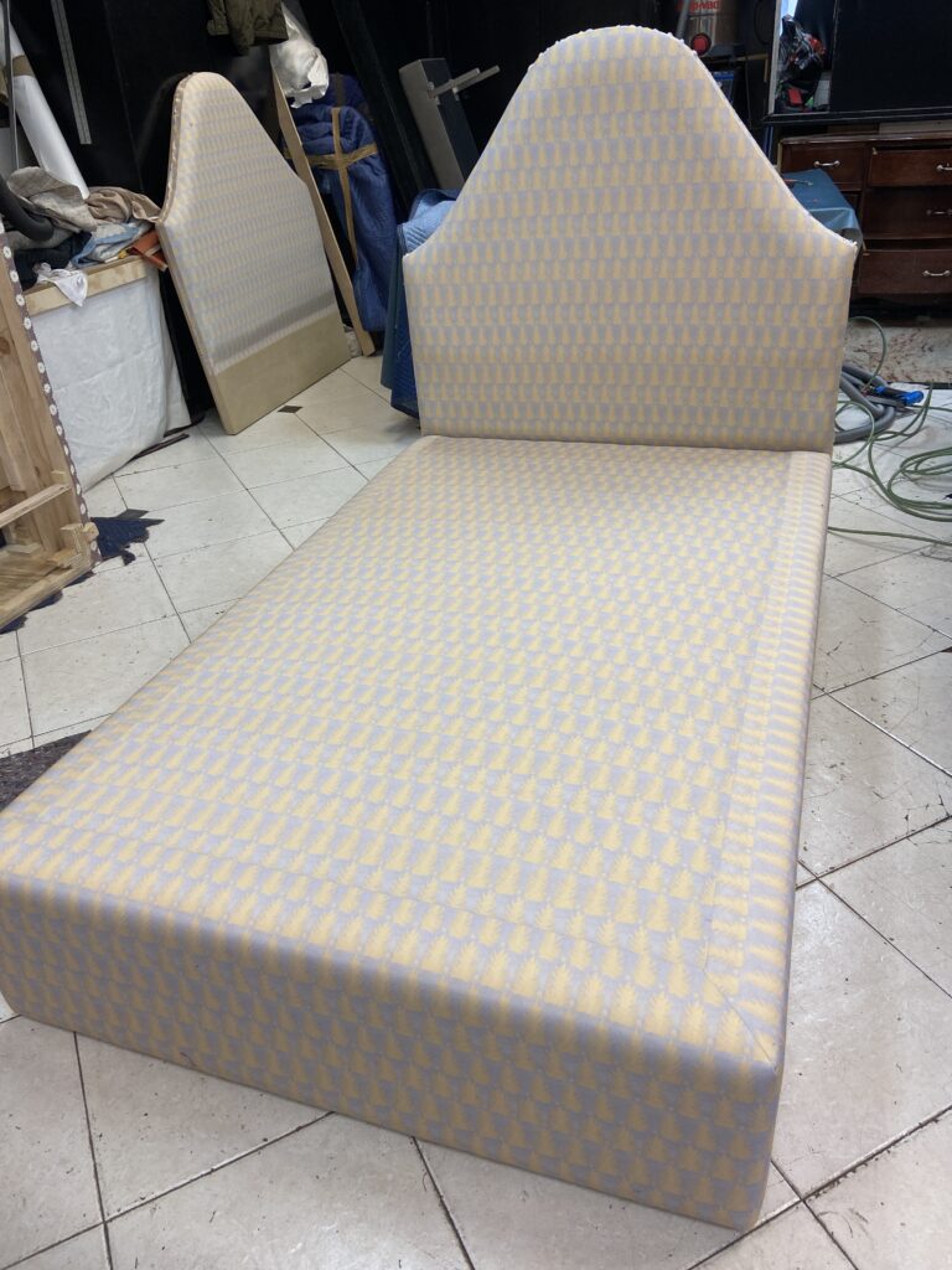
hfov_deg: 53.1
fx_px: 953
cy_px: 635
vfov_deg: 67.3
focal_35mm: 26
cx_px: 476
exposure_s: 1/60
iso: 64
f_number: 1.8
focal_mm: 4.25
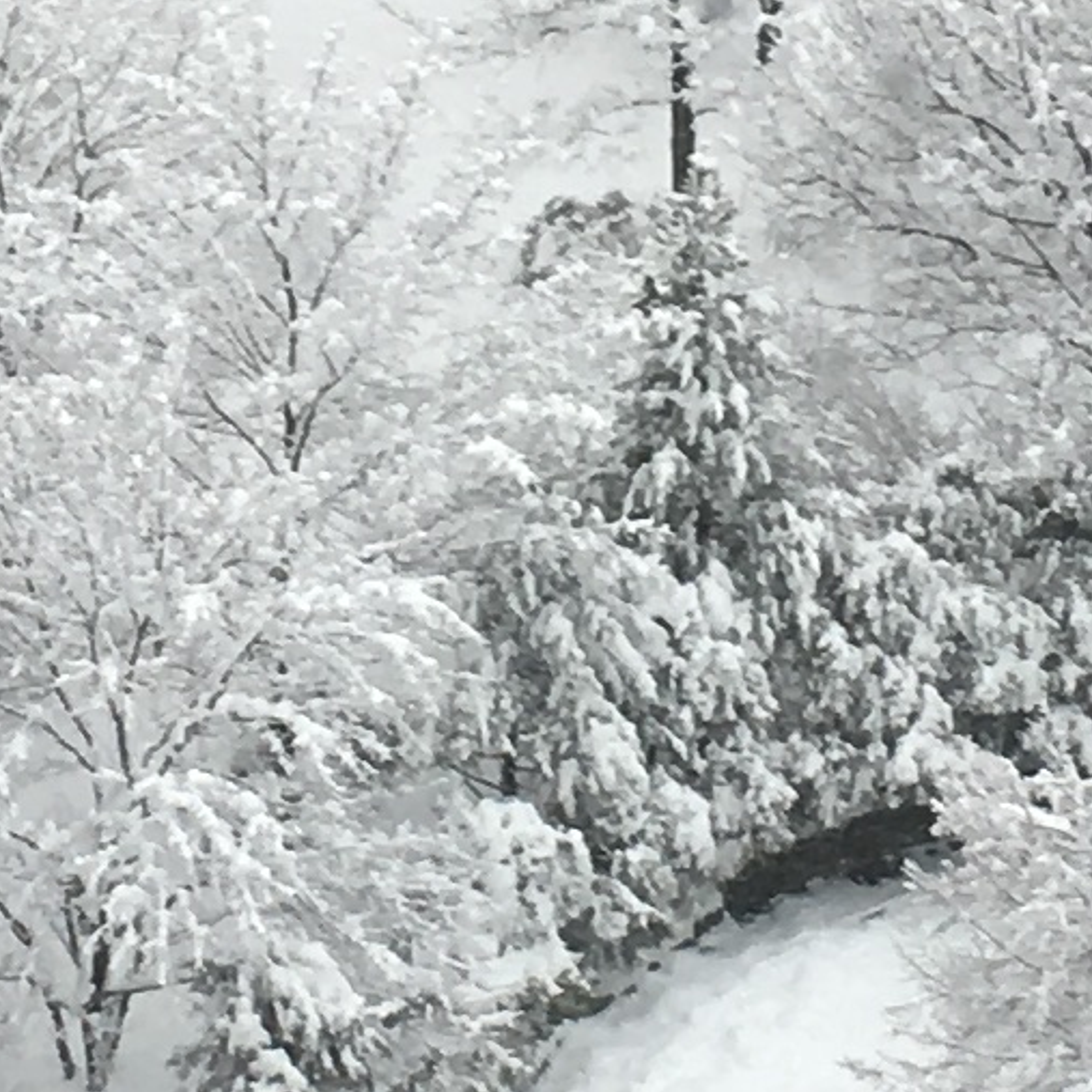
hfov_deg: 8.6
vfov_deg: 8.5
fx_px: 7281
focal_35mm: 204
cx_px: 543
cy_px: -60
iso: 25
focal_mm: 4.15
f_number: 2.2
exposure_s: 1/184
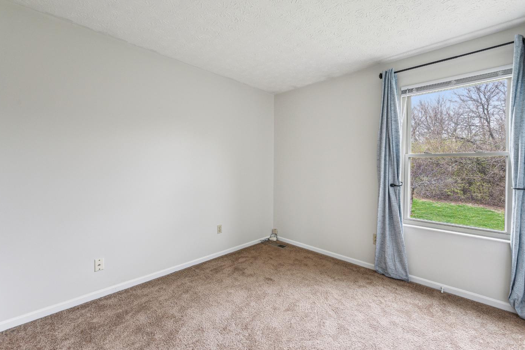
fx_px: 219
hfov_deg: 100.3
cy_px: 174
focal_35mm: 15
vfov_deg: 77.3
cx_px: 276
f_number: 8
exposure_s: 1/30
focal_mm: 14
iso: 400
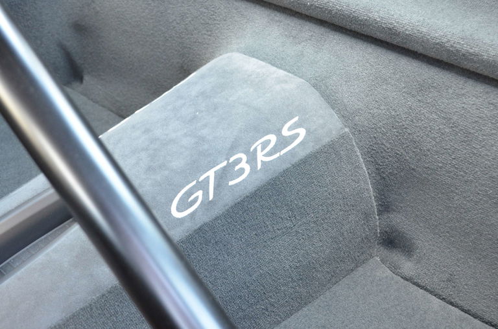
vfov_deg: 25.6
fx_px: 724
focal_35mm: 52
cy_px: 164
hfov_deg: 37.9
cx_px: 249
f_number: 5
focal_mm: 35
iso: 2000
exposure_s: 1/30
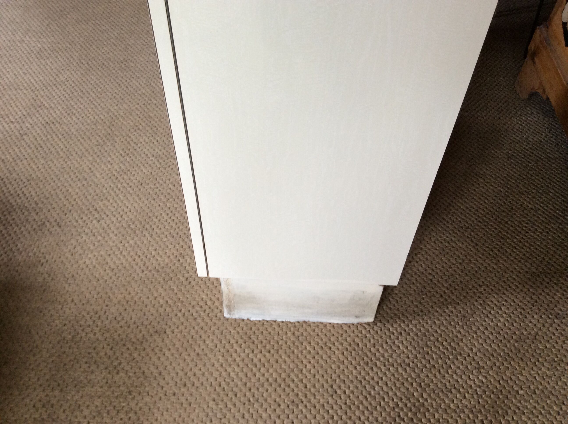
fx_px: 524
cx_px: 284
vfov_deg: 44.1
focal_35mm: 32
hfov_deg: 56.9
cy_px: 212
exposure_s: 1/25
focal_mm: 3.3
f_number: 2.4
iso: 80
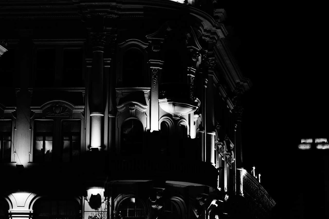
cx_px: 164
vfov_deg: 13.0
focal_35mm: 105
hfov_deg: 19.5
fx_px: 959
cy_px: 110
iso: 400
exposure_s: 1/50
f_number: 4
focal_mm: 70
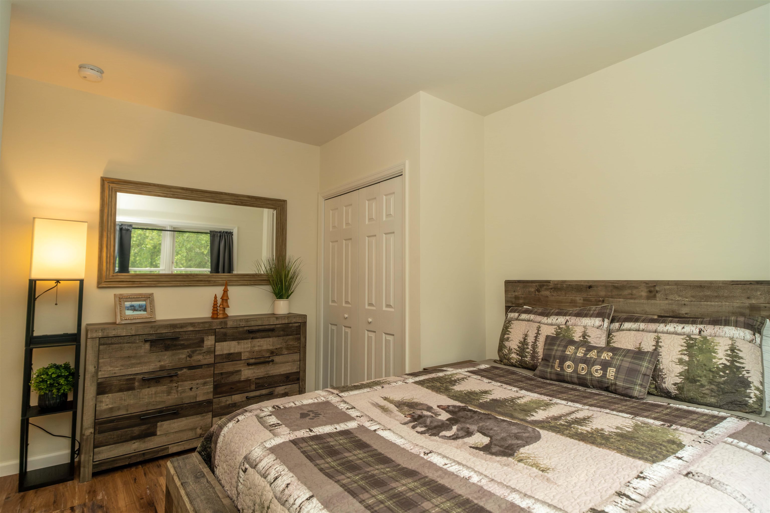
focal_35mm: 18
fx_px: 385
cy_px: 256
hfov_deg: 90.0
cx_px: 385
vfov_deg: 67.4
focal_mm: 18
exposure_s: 1/125
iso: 400
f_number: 4
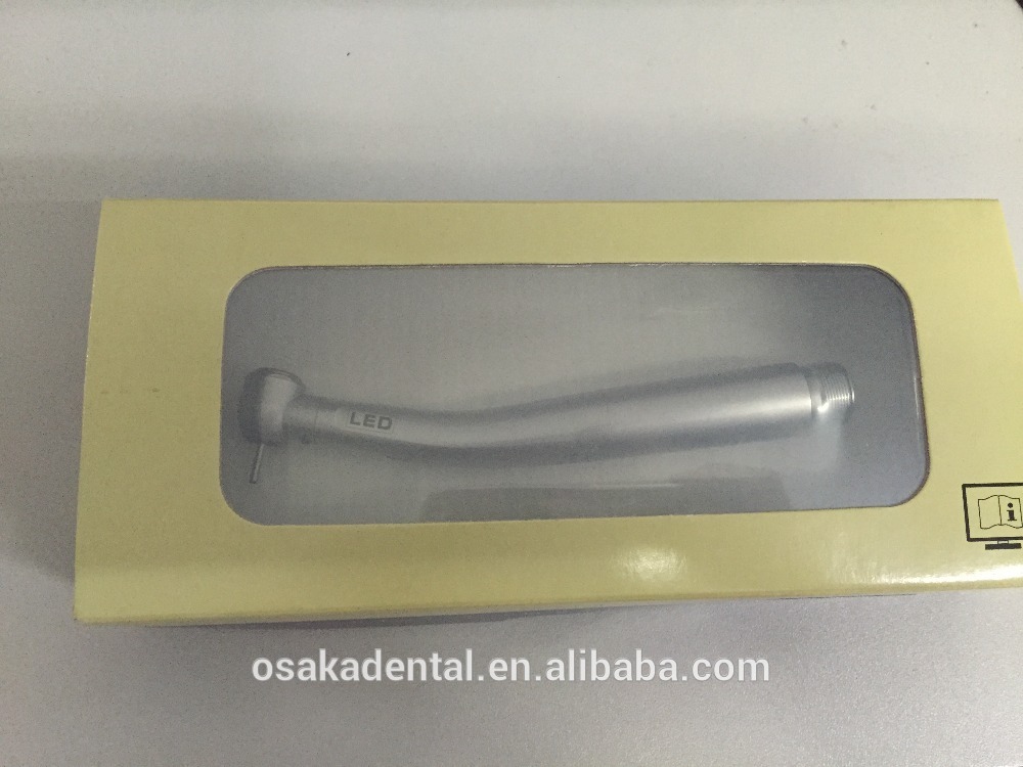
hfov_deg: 61.7
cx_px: 512
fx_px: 857
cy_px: 384
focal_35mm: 29
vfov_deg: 48.2
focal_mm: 4.15
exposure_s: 1/30
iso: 200
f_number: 2.2
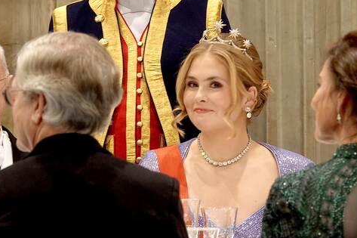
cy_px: 173
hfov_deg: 3.9
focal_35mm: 526
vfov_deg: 2.6
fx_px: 5214
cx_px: 210
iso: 800
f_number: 4
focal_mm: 110.13
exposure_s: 1/30
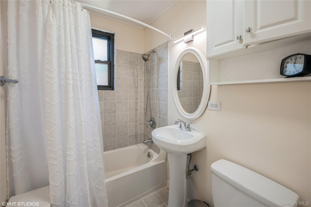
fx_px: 121
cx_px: 156
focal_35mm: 14
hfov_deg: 104.3
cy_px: 104
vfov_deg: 81.1
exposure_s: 1/13
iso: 200
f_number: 11
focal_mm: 14
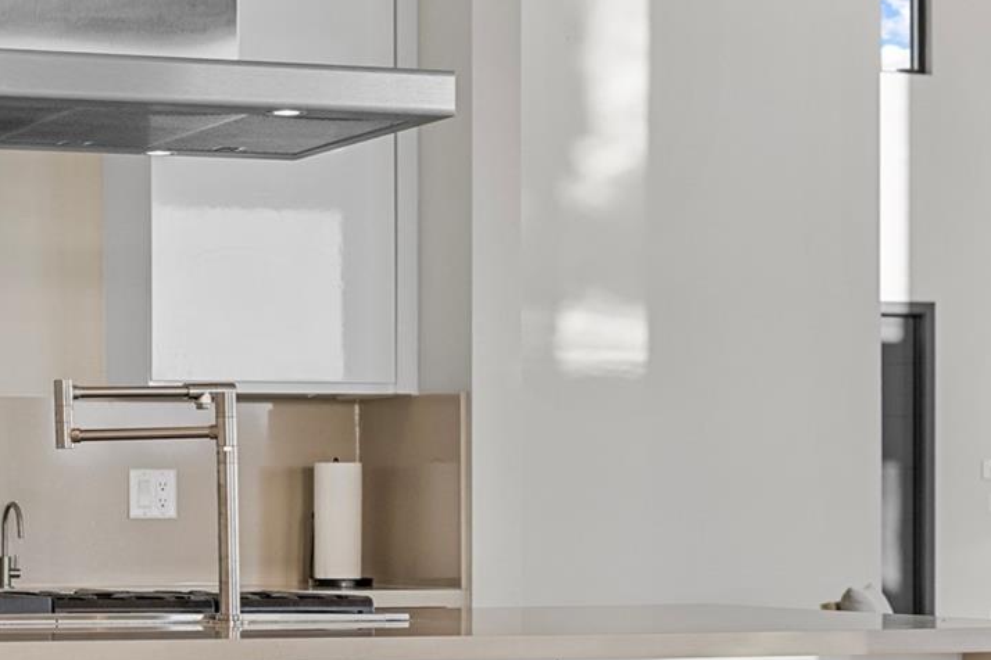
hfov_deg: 18.0
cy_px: 517
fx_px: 3083
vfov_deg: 12.2
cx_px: 153
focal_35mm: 112
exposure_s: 1/60
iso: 500
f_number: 5.6
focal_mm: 50
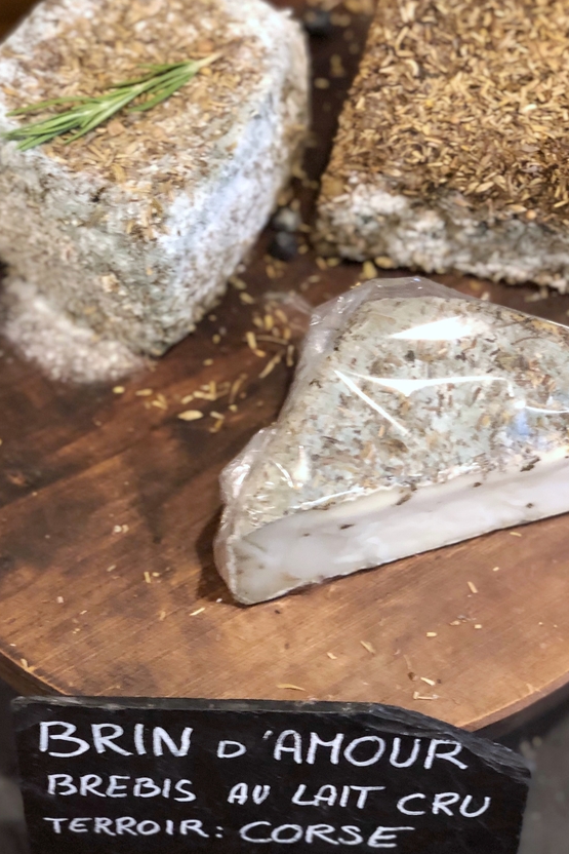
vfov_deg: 31.0
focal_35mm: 65
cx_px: 254
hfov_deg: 20.9
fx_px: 1540
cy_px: 421
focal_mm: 6
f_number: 2.4
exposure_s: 1/25
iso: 125
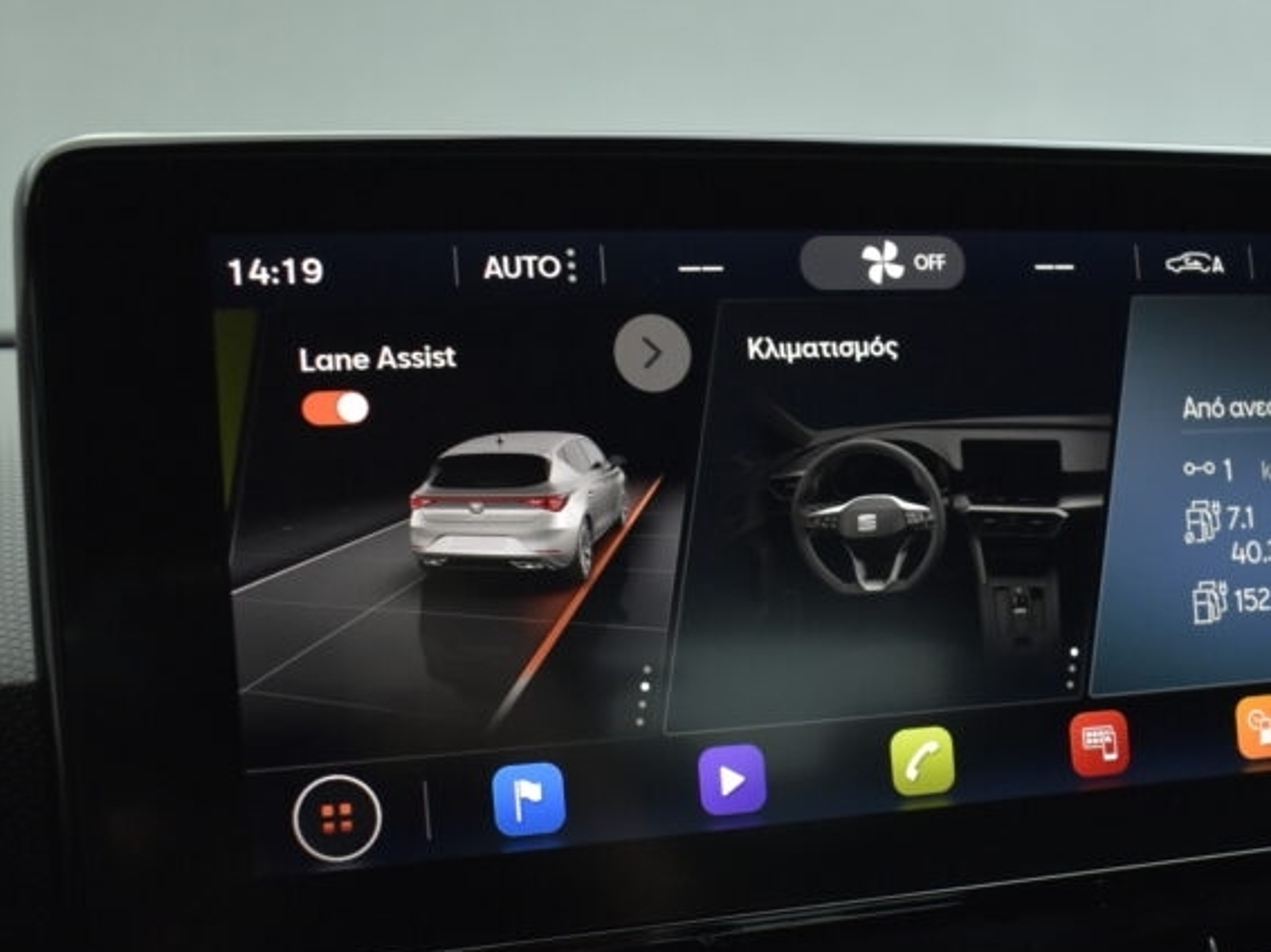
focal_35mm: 47
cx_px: 786
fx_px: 1725
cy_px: 651
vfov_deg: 30.6
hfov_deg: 40.2
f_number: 3.5
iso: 1600
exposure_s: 1/100
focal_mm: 18
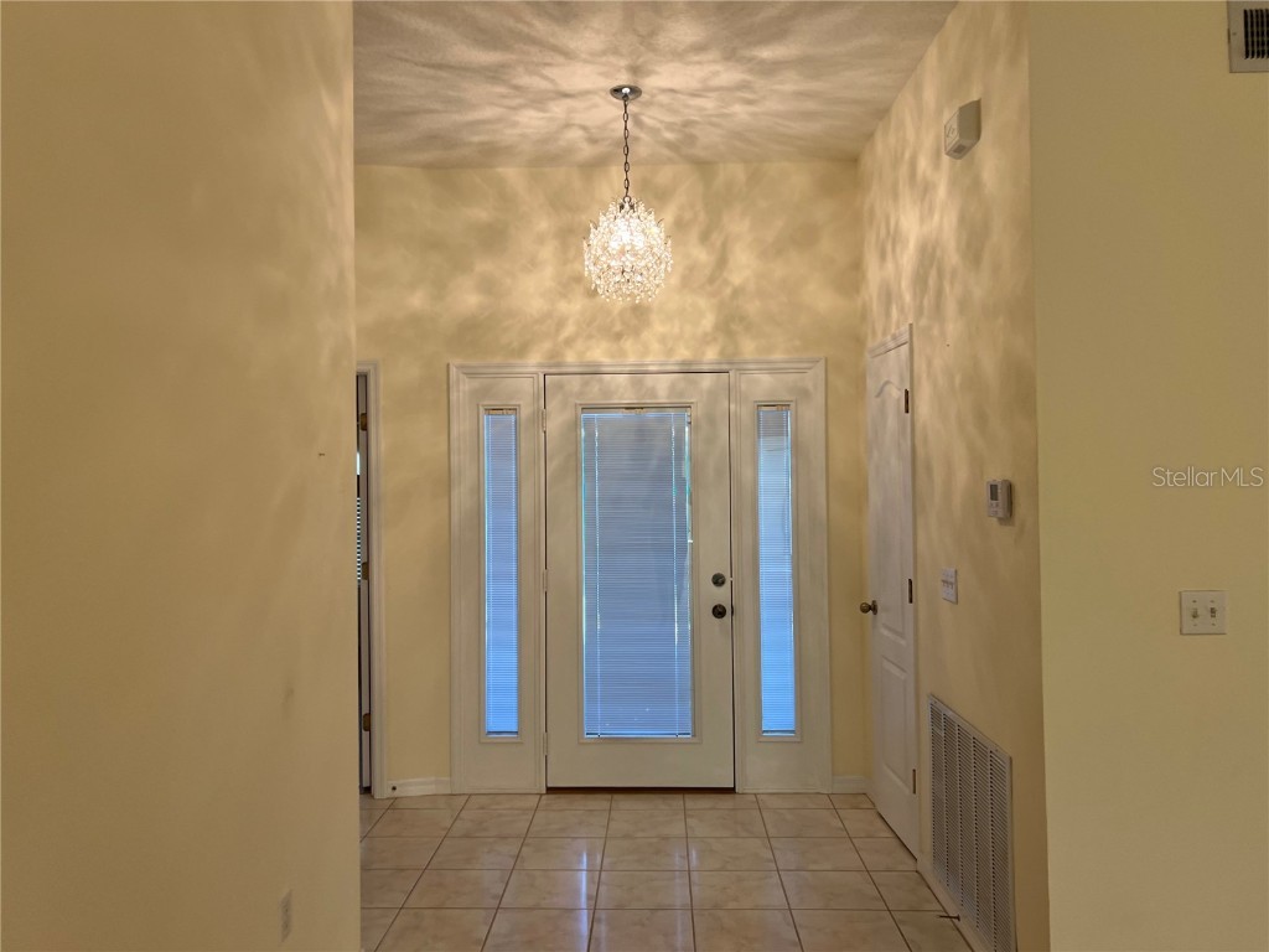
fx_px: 953
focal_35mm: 26
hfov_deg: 67.3
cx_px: 634
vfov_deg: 53.1
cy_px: 476
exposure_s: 1/60
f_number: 1.5
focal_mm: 5.7
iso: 80
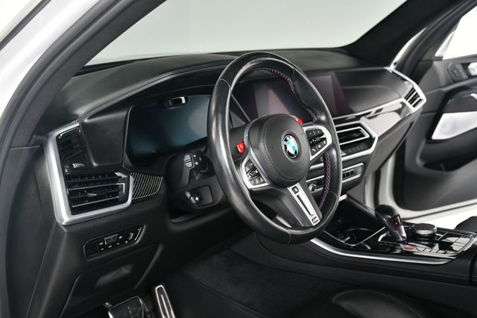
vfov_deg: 29.8
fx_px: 596
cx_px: 238
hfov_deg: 43.6
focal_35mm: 45
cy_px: 159
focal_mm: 30
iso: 100
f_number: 4
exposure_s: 1/160
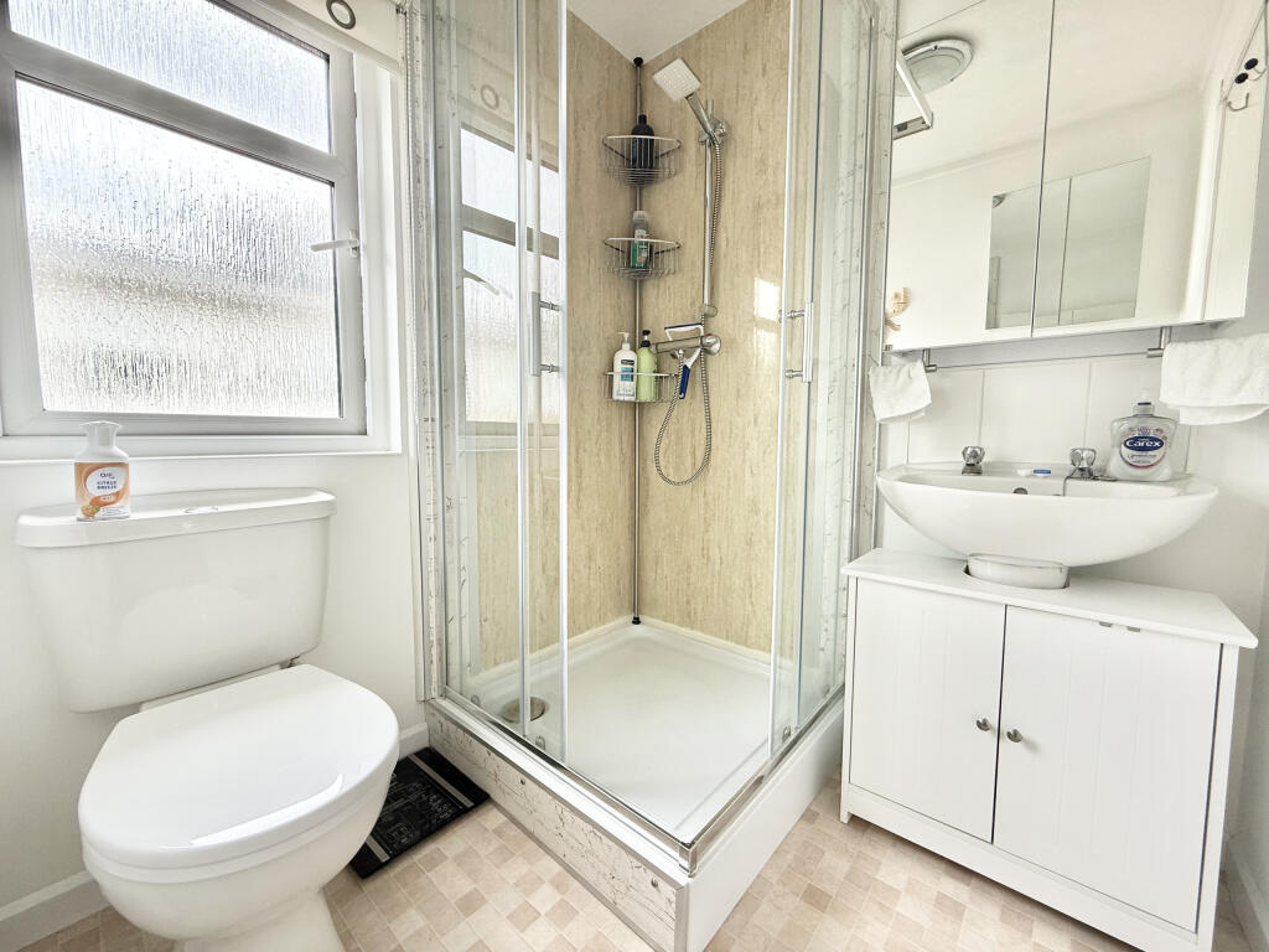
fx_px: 513
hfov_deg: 102.1
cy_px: 476
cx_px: 634
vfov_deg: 85.7
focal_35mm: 14
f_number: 2.2
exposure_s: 1/99
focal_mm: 2.22
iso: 100
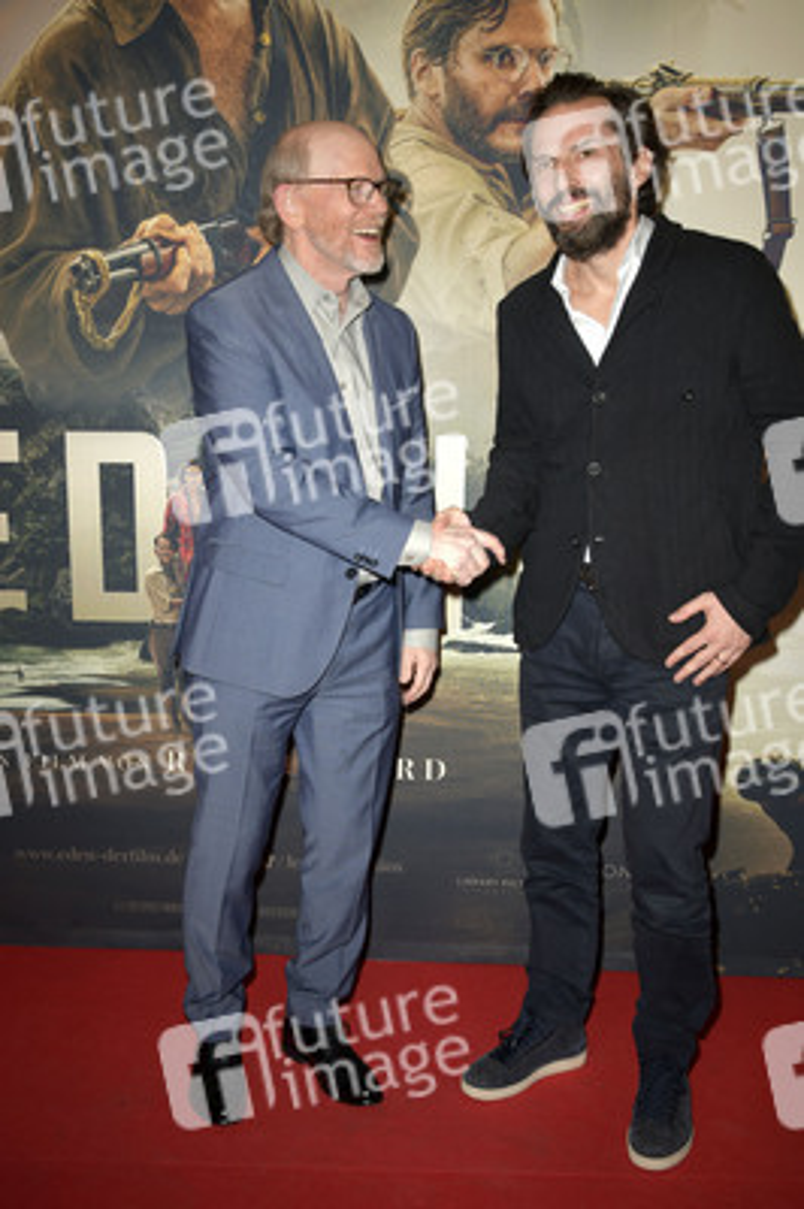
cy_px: 604
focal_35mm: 31
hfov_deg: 42.3
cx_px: 402
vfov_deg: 60.3
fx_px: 1040
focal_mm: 31
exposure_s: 1/250
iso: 250
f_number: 5.6
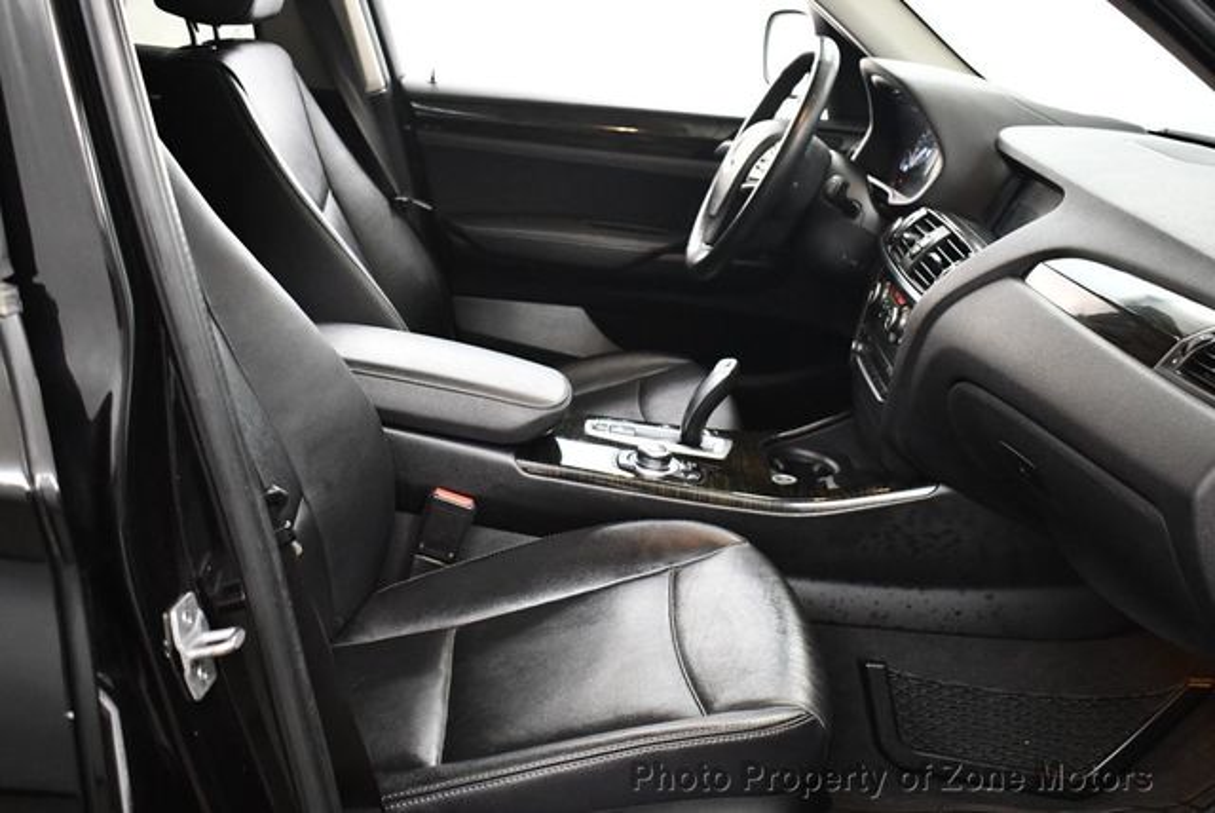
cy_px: 406
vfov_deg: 32.0
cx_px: 608
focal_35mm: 42
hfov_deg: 46.4
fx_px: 1419
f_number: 3.8
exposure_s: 1/100
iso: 3200
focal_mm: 21
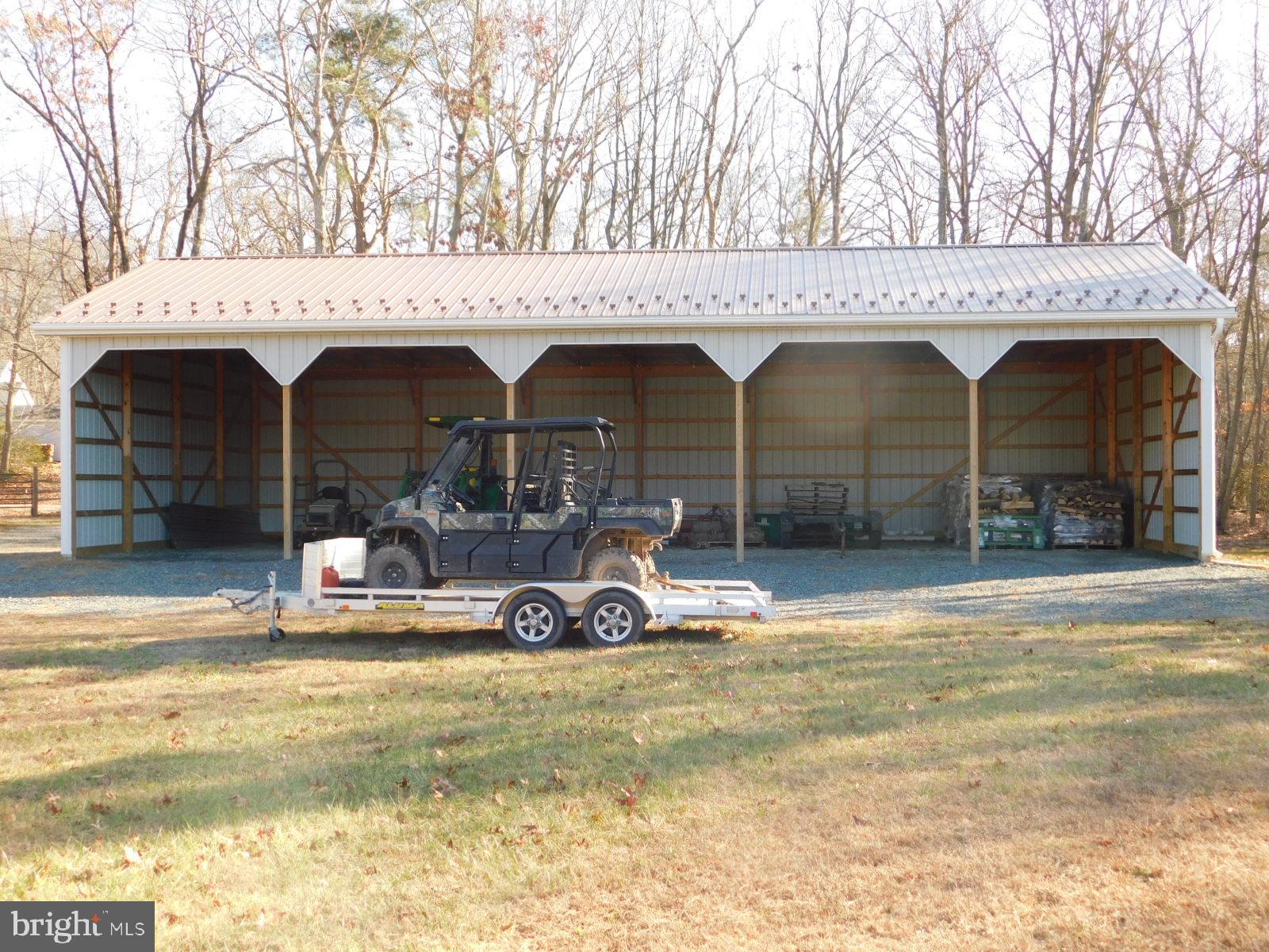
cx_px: 634
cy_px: 476
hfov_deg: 42.1
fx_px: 1650
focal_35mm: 45
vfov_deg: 32.2
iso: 125
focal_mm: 8
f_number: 3.7
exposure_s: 1/160
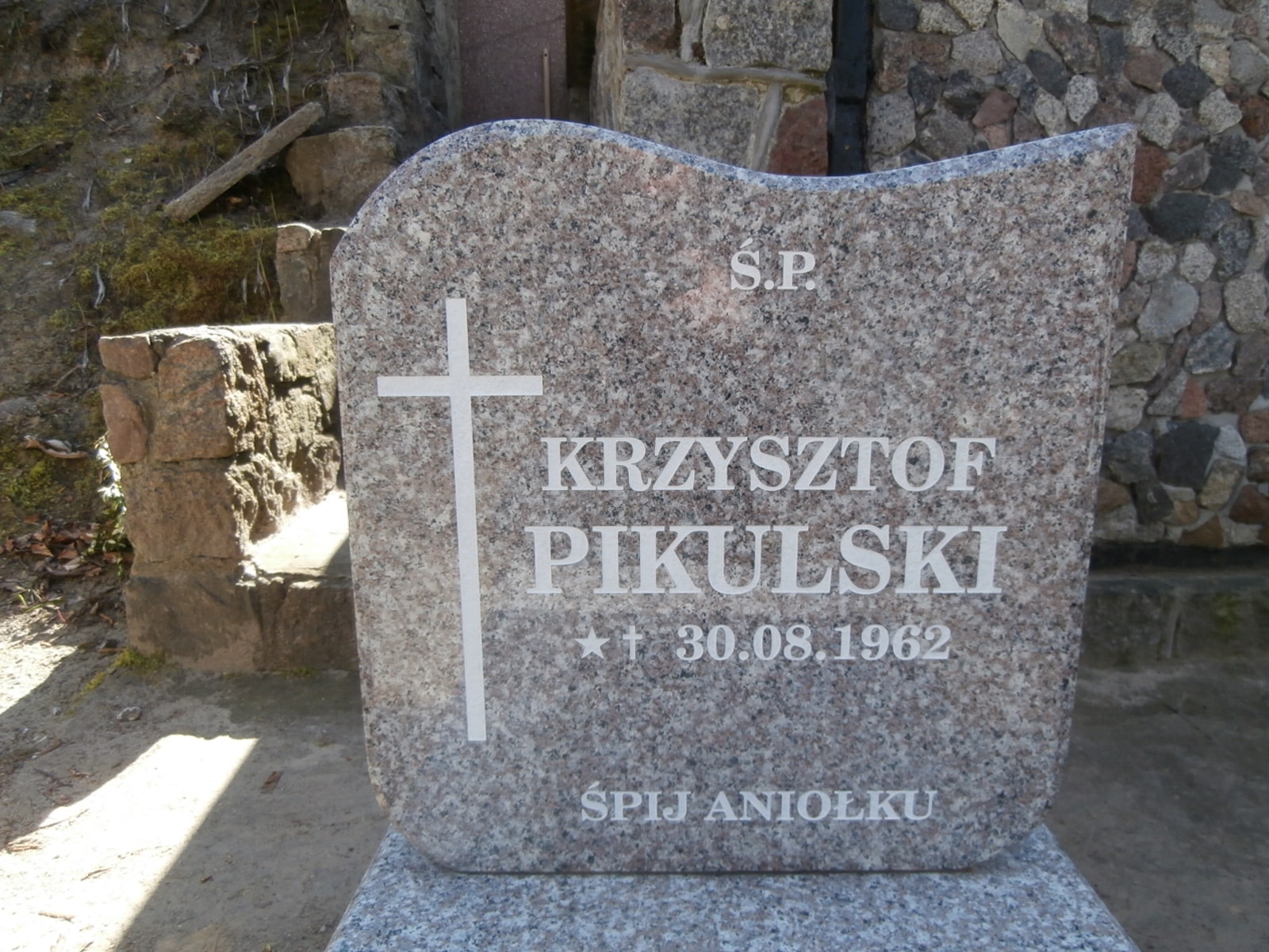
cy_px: 476
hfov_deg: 71.6
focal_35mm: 24
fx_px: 880
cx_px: 634
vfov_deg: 56.8
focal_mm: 4.2
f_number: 3
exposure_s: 1/160
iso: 100
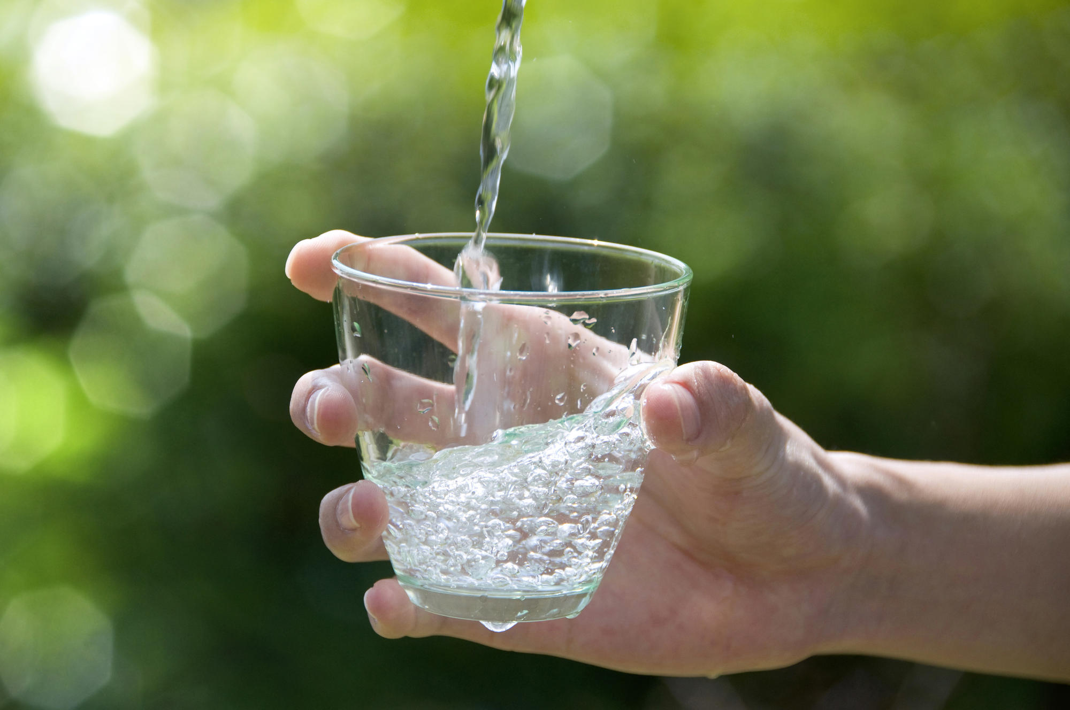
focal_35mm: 202
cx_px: 535
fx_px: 6011
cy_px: 355
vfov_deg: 6.8
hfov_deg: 10.2
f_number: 5.6
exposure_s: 1/640
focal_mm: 135
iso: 200
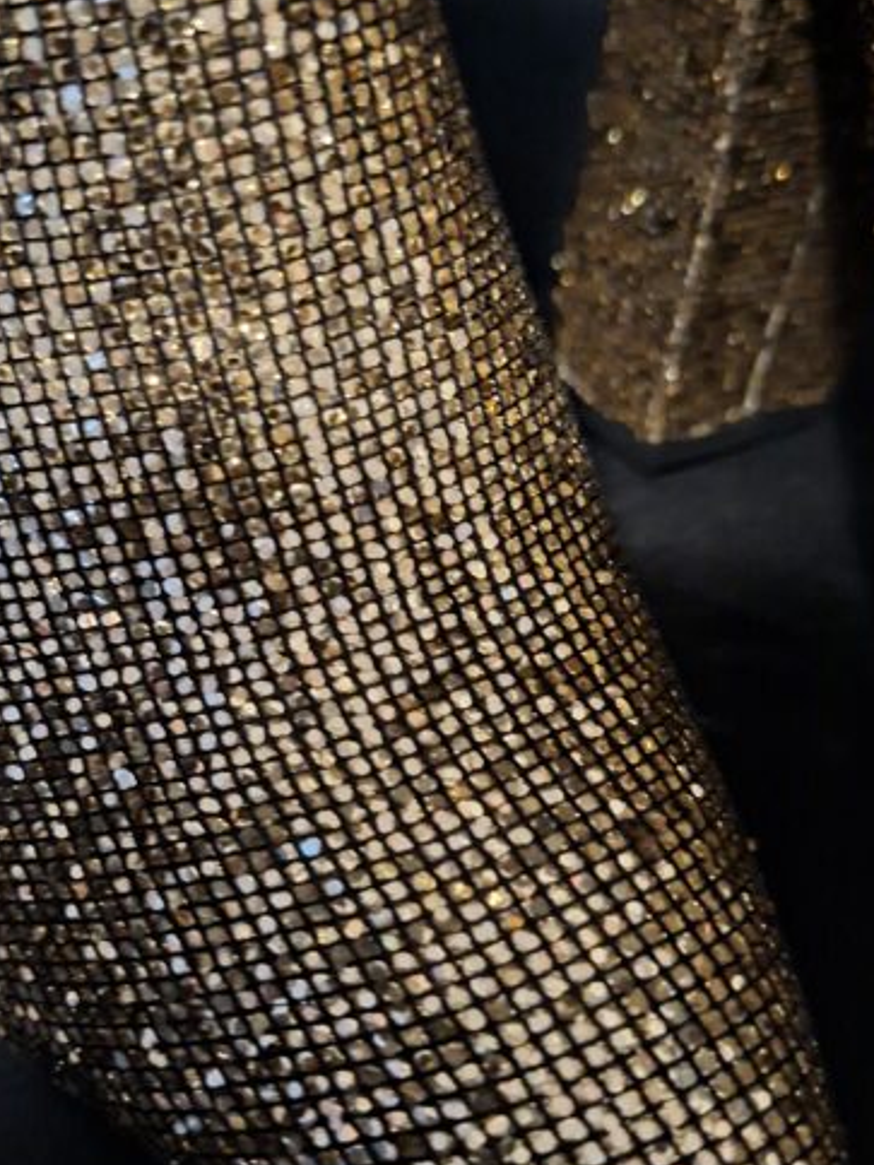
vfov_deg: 49.0
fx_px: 1279
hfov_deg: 37.6
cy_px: 616
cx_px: 347
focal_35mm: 38
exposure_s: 1/17
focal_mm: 5.54
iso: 1250
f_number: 1.8
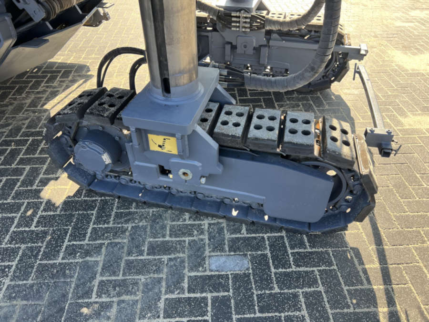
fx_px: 322
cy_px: 161
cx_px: 214
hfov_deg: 67.3
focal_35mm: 26
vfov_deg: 53.1
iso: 50
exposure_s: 1/389
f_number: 1.5
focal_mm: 5.7
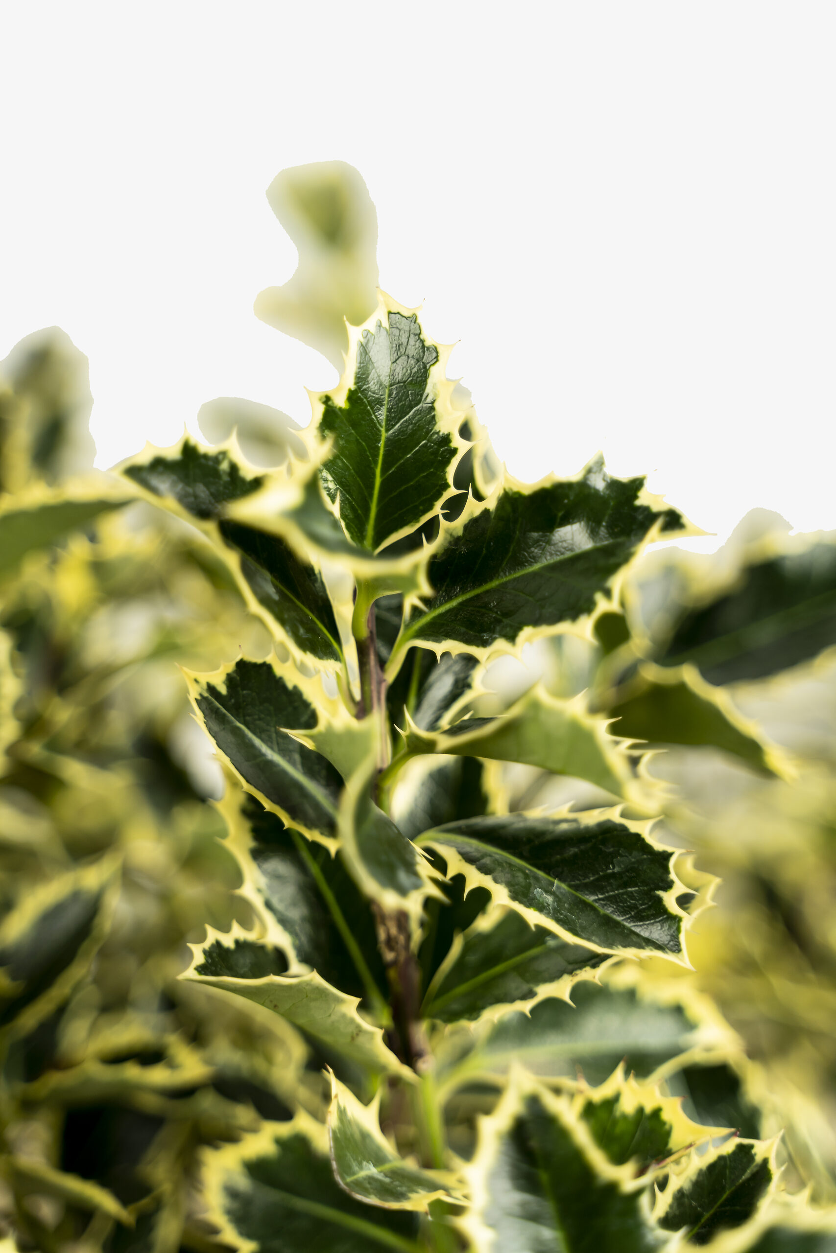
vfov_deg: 27.0
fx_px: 2612
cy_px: 626
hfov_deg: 18.2
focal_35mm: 75
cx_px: 418
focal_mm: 75
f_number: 3.2
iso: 250
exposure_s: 1/200
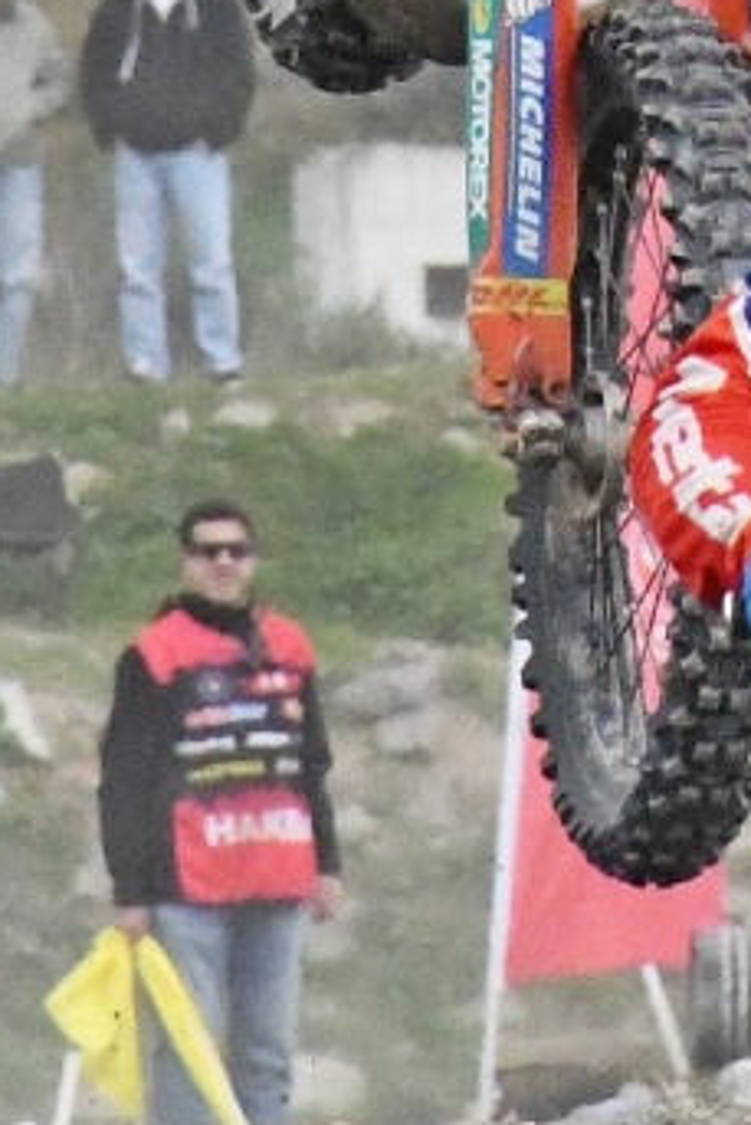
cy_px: -618
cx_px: 844
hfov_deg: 1.2
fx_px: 37322
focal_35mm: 1194
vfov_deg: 1.7
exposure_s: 1/5000
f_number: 10
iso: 10000
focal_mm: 140
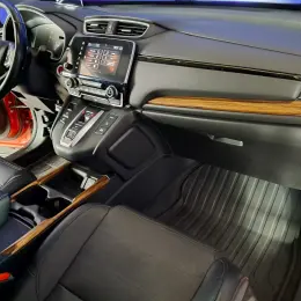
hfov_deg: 49.7
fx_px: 325
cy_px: 146
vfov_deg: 49.7
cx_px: 152
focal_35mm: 33
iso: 1600
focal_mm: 4
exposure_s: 1/20
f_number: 1.8
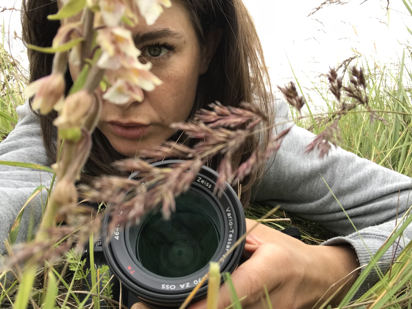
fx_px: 381
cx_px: 206
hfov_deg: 56.8
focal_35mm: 32
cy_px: 154
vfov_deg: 44.2
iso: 25
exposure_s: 1/341
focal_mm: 2.87
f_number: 2.2
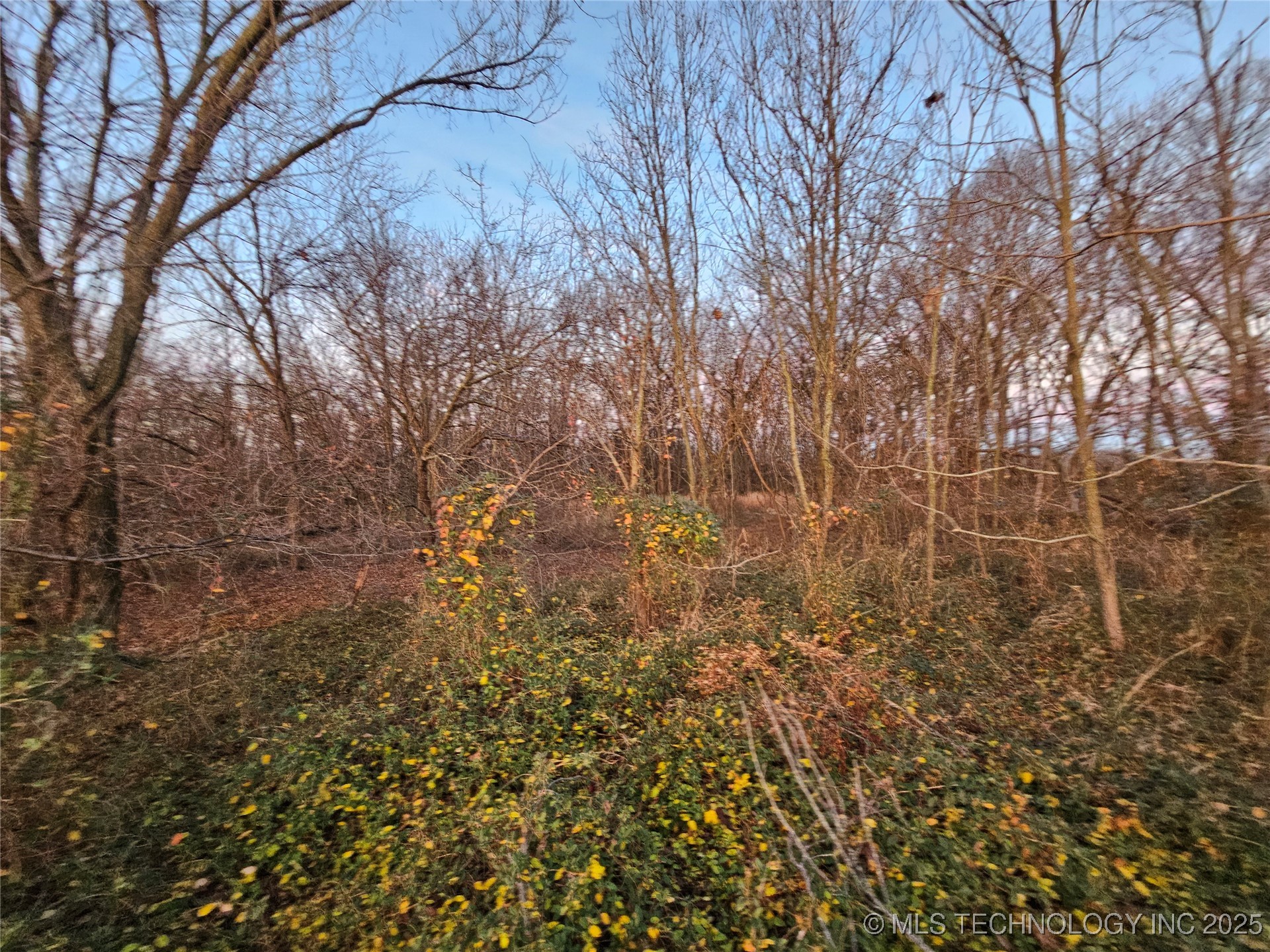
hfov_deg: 106.2
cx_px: 635
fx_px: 477
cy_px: 476
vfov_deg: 89.9
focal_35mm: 13
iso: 320
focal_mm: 2.2
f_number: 2.2
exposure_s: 1/40
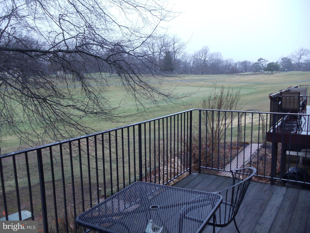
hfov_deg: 42.9
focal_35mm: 44
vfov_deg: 32.9
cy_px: 116
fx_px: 394
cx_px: 155
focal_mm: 6
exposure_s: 1/125
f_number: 3.5
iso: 200
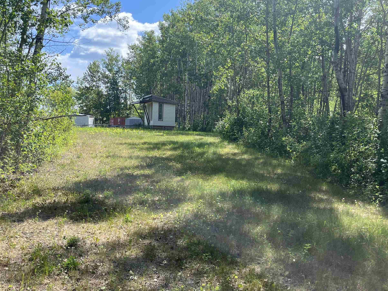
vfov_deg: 42.9
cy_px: 158
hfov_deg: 55.3
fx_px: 370
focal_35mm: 33
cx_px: 188
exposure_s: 1/1325
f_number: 1.6
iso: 50
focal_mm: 5.1
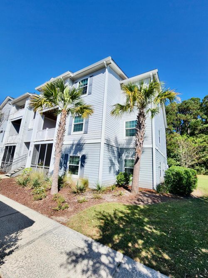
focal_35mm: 13
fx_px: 104
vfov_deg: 106.2
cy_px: 139
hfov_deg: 89.9
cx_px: 104
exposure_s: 1/2391
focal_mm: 2.2
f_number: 2.2
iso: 50
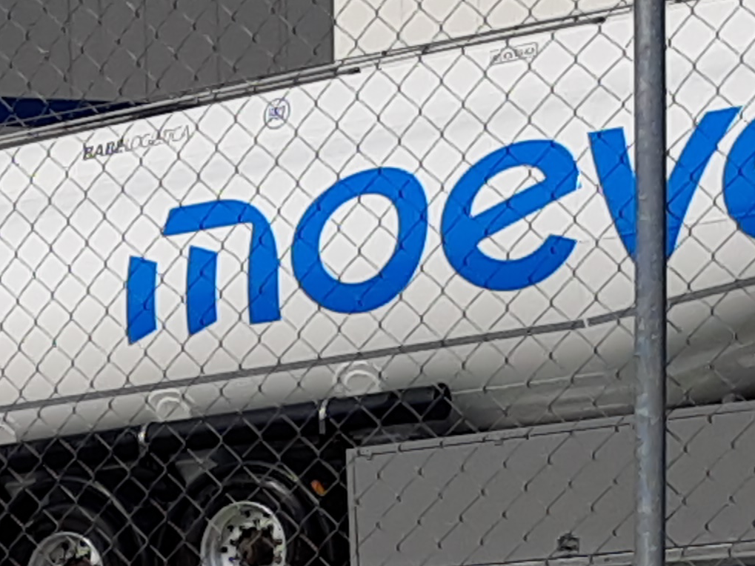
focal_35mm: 147
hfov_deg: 12.1
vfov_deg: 8.9
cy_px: 1454
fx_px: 3206
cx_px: -690
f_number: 1.7
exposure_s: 1/7194
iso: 40
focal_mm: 3.92
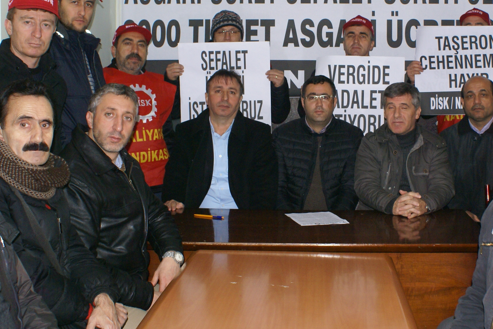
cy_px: 126
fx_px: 698
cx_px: 323
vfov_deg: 26.4
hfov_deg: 38.5
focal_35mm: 51
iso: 400
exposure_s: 1/60
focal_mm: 20
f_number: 5.6
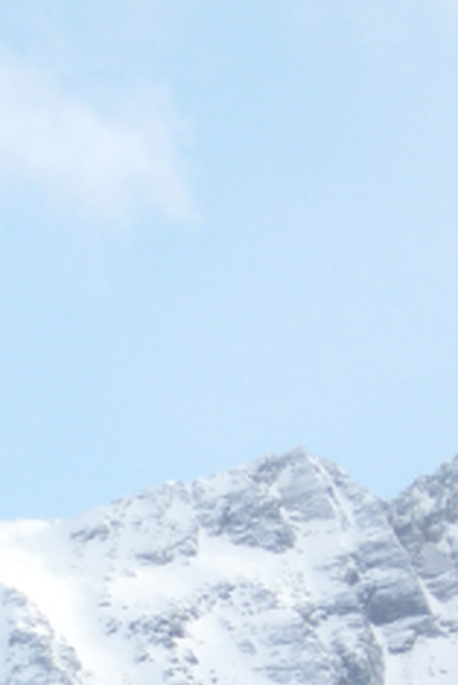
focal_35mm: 507
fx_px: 9660
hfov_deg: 2.7
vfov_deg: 4.1
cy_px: 805
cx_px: -265
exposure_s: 1/200
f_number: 6.5
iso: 100
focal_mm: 20
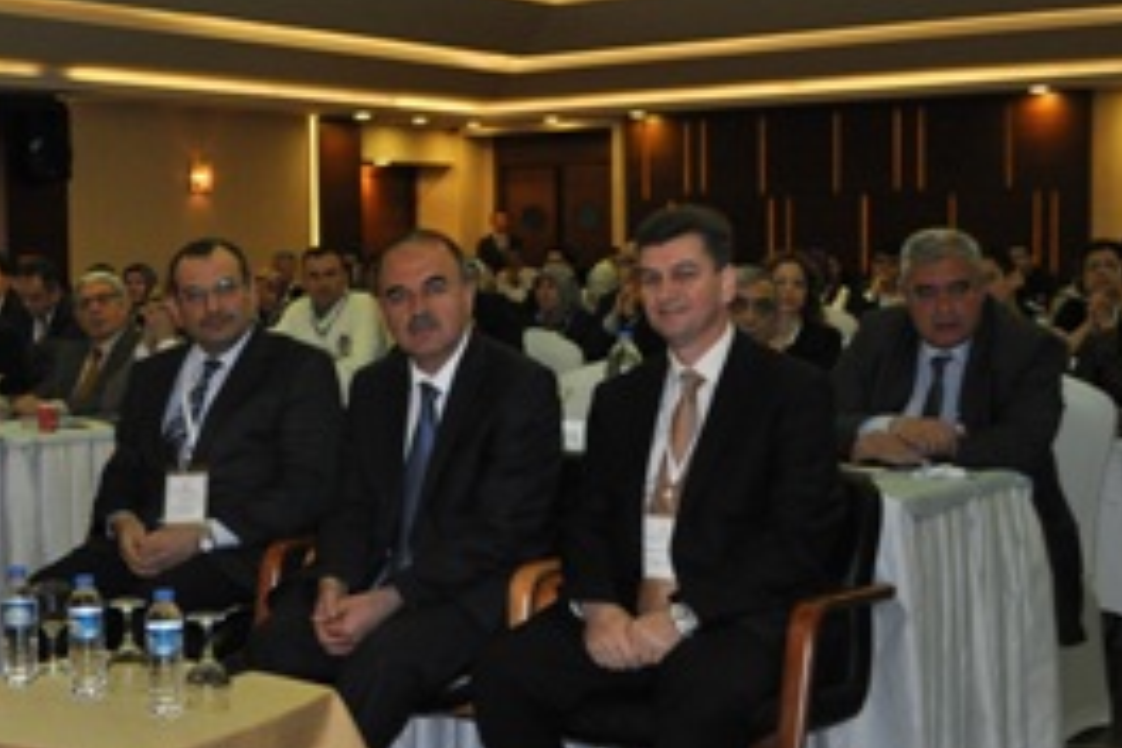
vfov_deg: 22.3
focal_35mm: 61
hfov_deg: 32.1
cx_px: 251
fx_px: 1901
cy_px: 357
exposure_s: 1/60
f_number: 4
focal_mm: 24
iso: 800
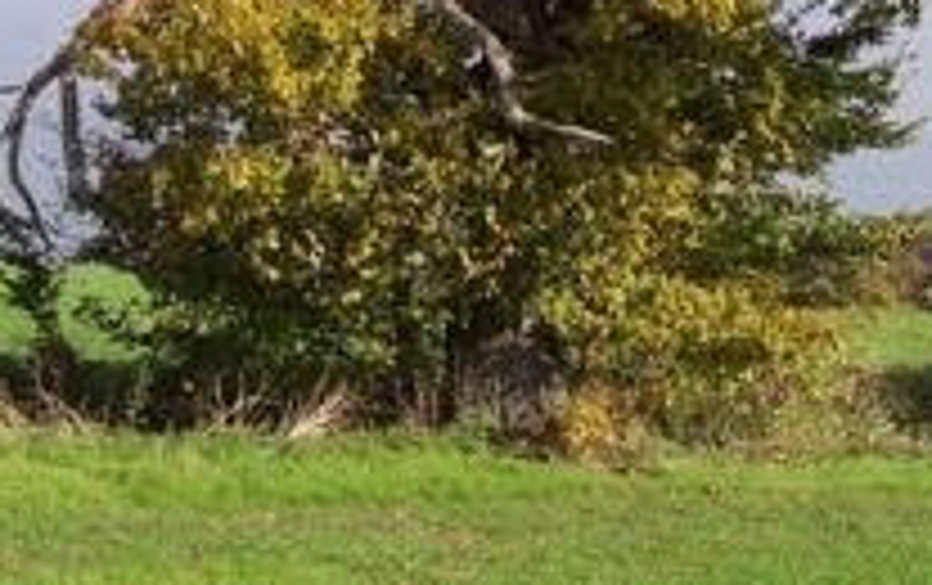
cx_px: 563
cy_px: -140
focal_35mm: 87
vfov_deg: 14.5
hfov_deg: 23.7
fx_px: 2213
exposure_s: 1/500
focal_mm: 8
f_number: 4.8
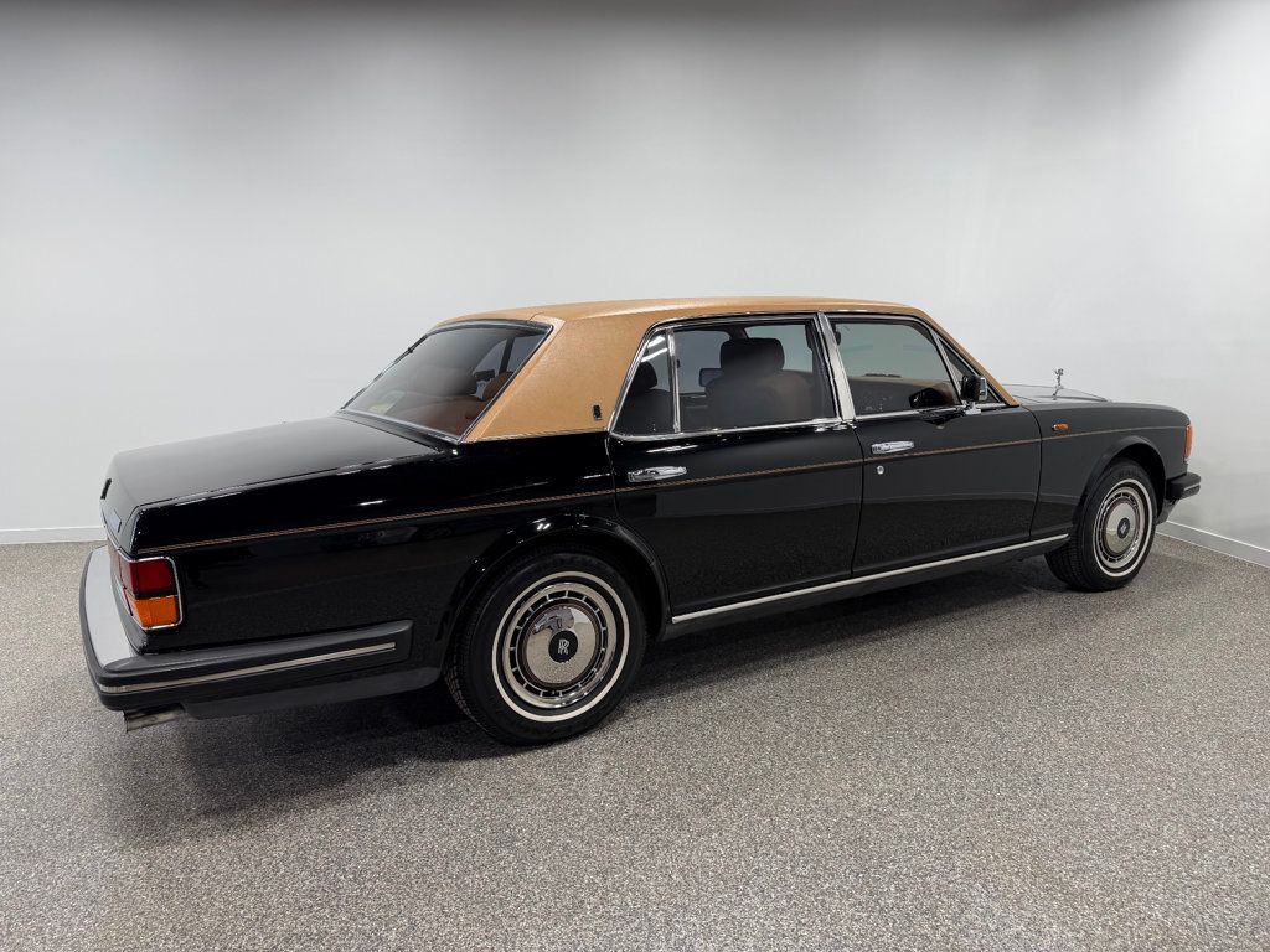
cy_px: 476
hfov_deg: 71.6
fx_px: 881
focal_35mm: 24
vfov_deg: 56.8
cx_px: 635
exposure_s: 1/235
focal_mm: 6.76
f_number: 1.78
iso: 64
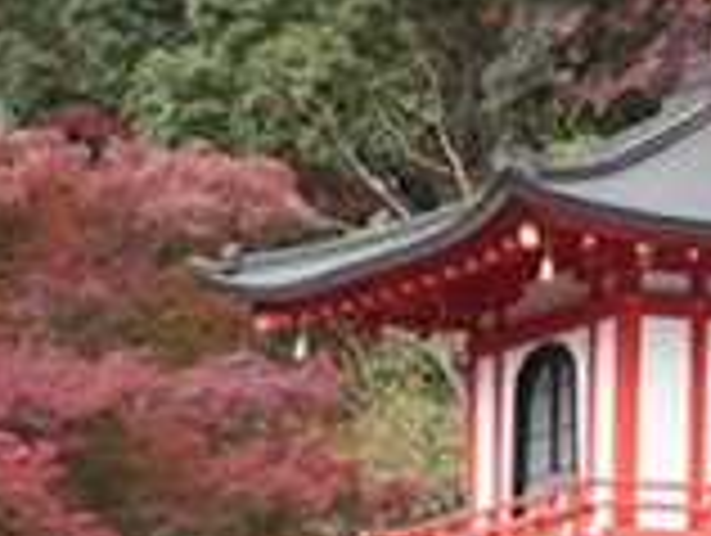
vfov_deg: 2.3
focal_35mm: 654
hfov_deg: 3.0
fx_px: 13453
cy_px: 628
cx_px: 770
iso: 5000
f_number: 8
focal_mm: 70
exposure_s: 1/2000
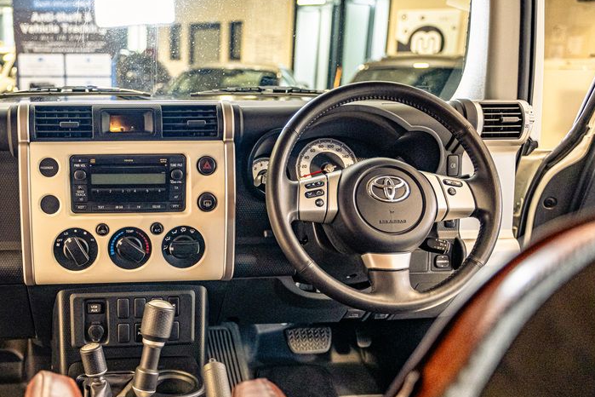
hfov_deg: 46.0
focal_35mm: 41
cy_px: 257
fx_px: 678
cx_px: 163
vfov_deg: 32.4
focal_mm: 28
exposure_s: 1/200
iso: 2000
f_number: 2.8
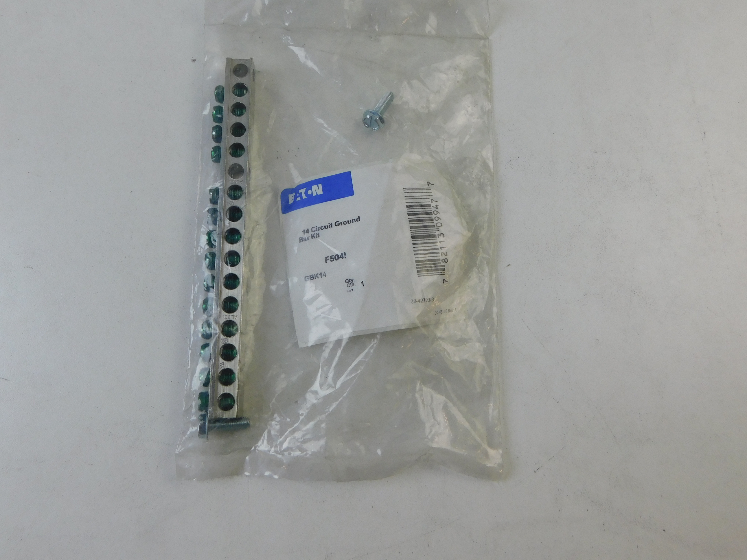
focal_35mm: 26
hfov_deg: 67.3
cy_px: 253
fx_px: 561
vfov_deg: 53.0
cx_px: 353
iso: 125
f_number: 3
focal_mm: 4
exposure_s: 1/60
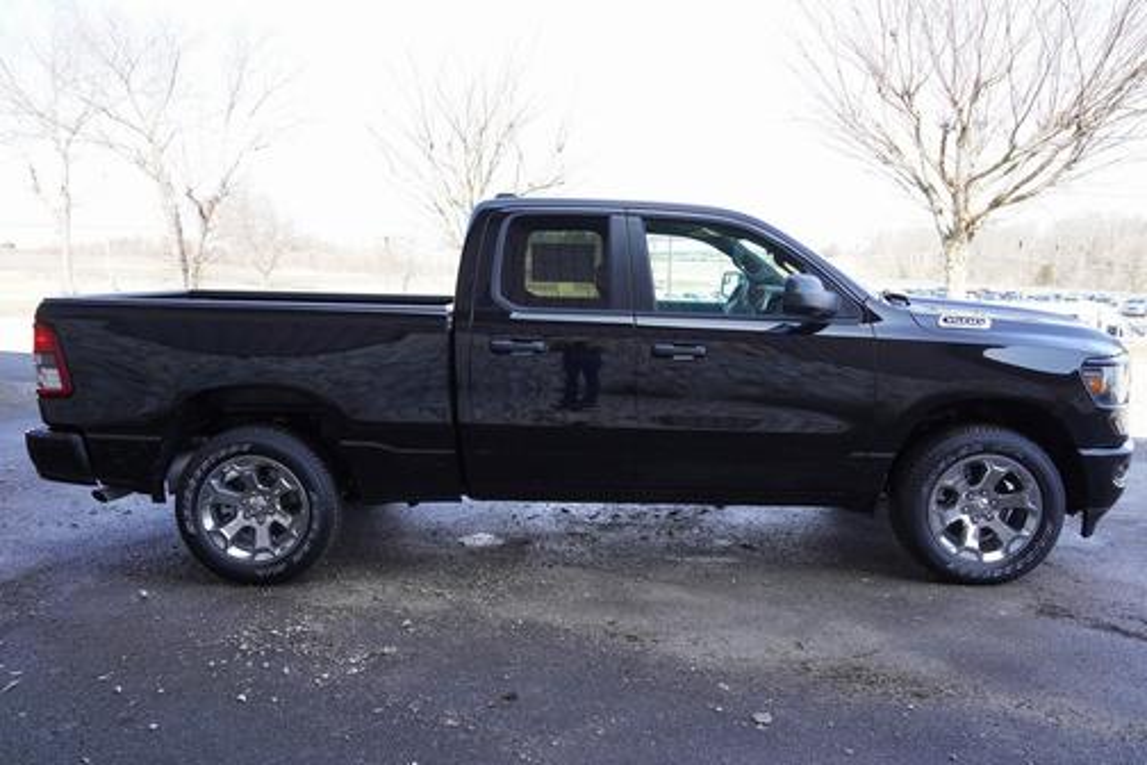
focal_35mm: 30
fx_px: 956
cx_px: 574
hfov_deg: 61.9
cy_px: 382
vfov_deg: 43.6
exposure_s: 1/640
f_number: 5.6
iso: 800
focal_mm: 30
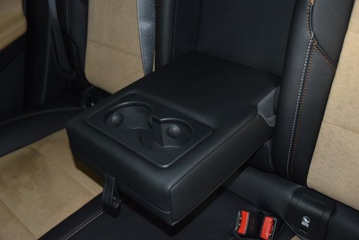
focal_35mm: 38
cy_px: 120
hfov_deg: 51.3
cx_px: 180
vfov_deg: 35.5
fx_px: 374
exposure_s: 1/40
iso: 1800
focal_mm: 25
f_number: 3.8
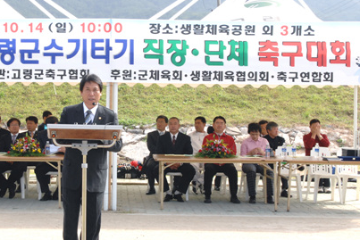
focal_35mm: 78
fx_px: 780
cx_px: 103
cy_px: 116
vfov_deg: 17.5
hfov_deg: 25.7
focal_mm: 30
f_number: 13
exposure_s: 1/125
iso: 400
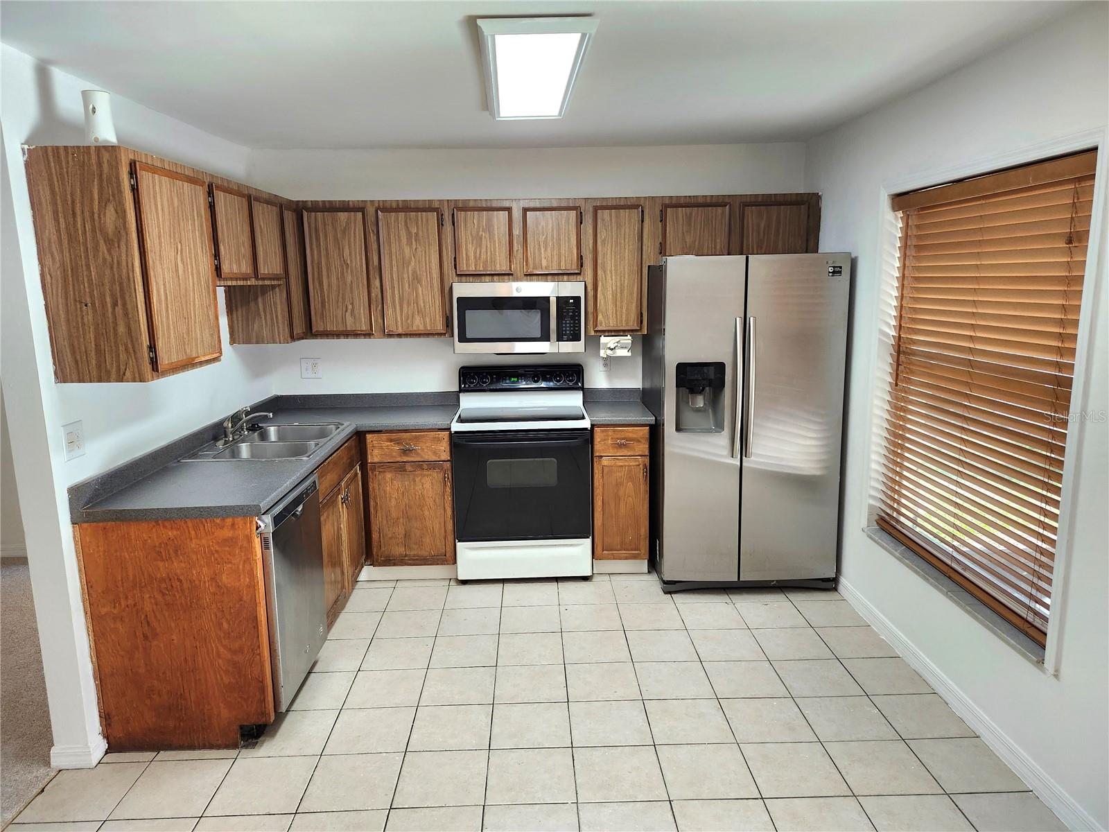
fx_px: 737
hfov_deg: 73.9
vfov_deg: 58.9
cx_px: 554
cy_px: 416
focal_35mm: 23
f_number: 1.8
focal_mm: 5.54
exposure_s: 1/120
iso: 200
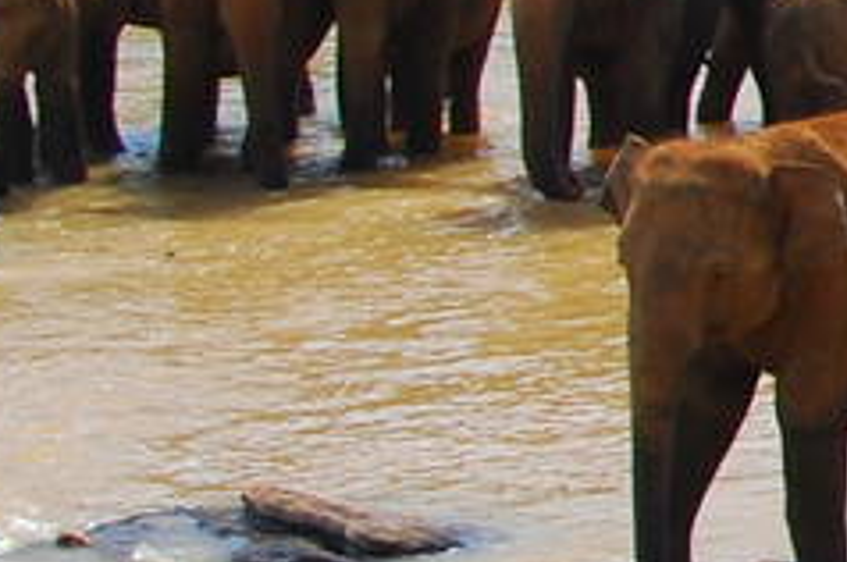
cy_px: -108
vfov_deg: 5.2
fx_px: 6179
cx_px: 2338
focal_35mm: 263
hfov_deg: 7.2
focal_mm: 26
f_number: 5.6
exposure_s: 1/250
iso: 200
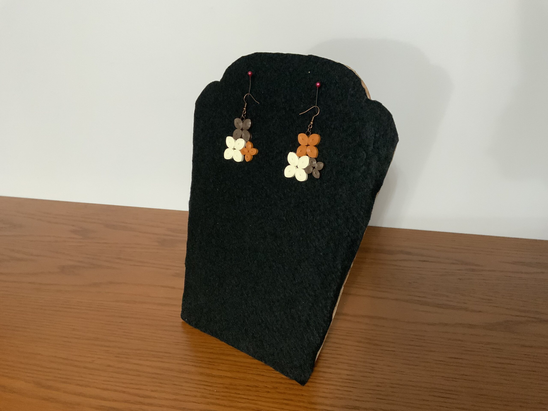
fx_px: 459
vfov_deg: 48.2
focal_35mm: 29
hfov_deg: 61.7
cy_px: 206
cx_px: 274
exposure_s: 1/30
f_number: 1.8
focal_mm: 3
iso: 250
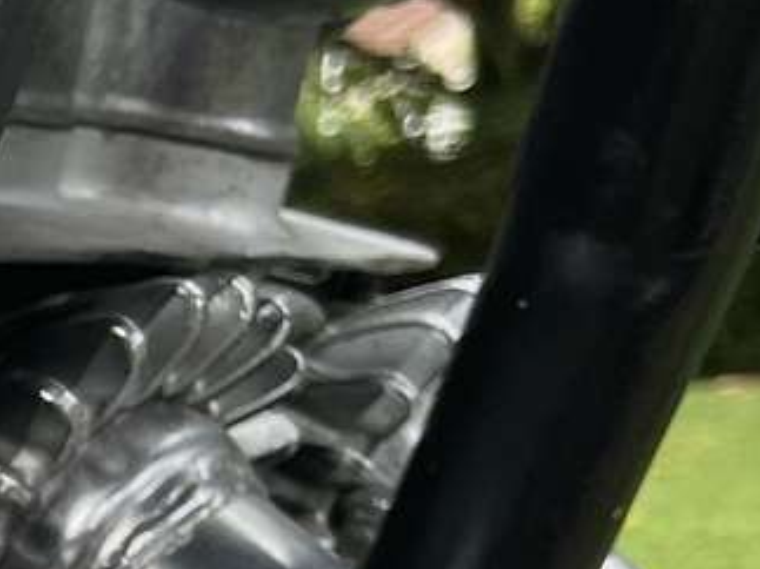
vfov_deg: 8.6
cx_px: -1005
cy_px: 1265
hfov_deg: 10.7
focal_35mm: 161
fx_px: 3533
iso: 32
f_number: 1.6
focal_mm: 4.2
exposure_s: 1/132
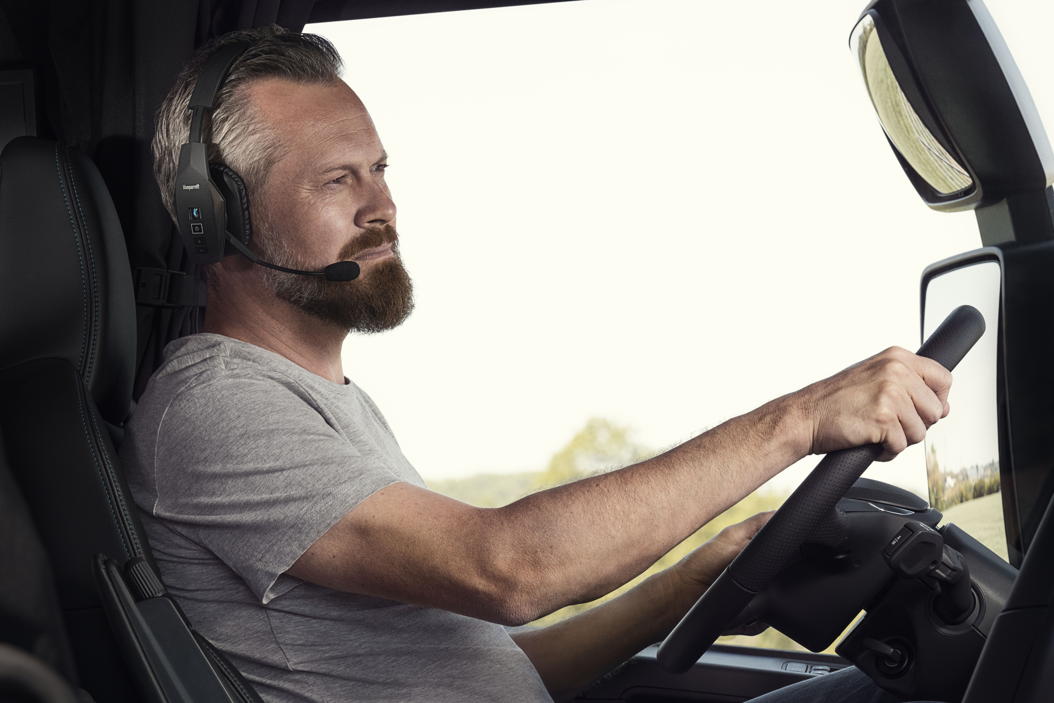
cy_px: 352
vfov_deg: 9.1
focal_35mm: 150
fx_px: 4391
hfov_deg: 13.7
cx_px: 527
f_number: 14
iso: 200
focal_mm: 150
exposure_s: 1/125
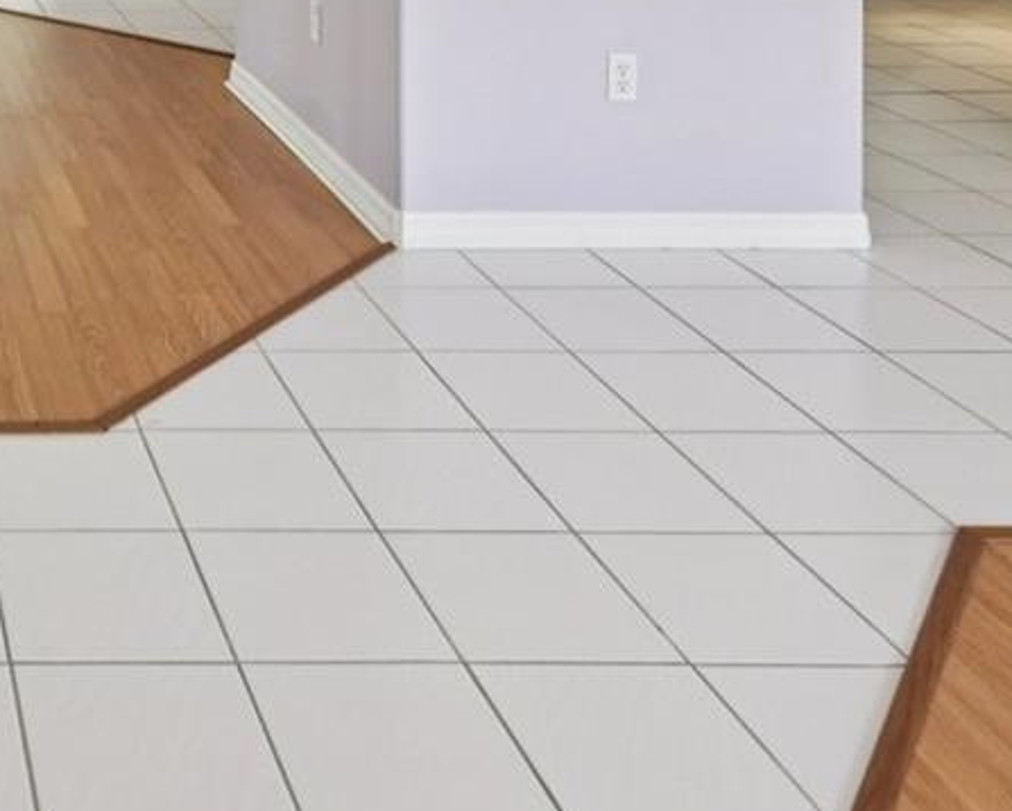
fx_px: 1408
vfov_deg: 26.2
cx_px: -161
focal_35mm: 47
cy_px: -304
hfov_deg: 33.3
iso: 400
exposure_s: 1/60
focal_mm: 14
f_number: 8
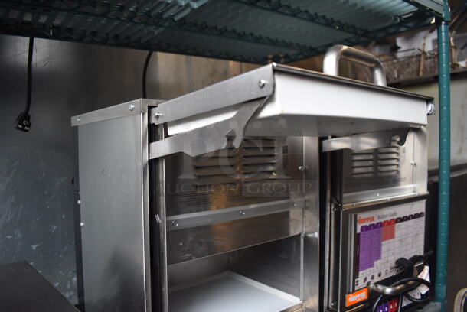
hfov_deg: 67.3
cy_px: 156
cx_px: 234
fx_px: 351
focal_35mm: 27
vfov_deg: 48.0
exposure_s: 1/160
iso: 800
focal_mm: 18
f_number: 3.5
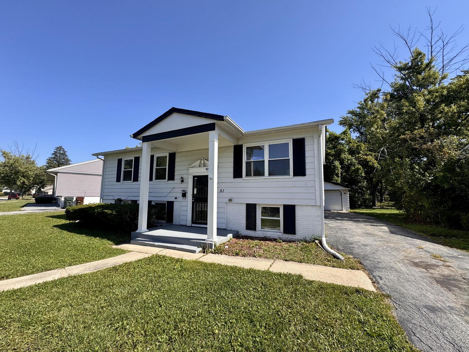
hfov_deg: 102.1
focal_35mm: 14
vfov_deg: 85.7
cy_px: 176
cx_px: 234
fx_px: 190
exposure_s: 1/1178
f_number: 2.2
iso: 40
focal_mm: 2.22
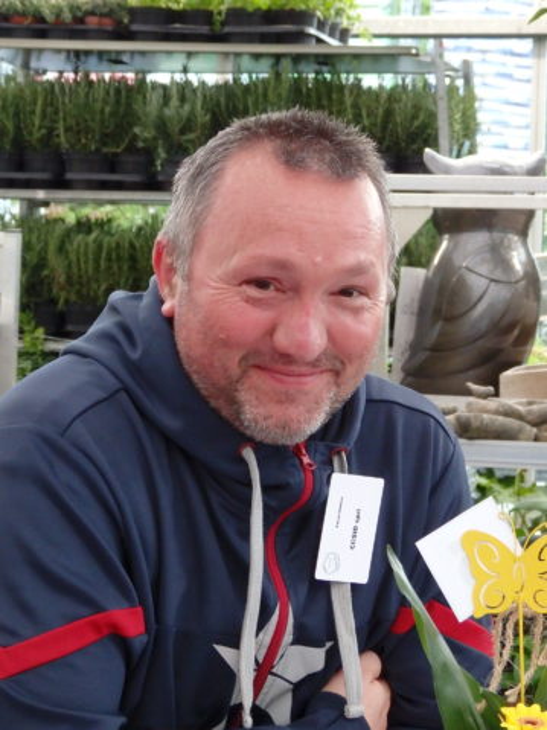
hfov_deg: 14.0
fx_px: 2234
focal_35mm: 106
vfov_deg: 18.6
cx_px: 274
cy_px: 365
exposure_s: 1/25
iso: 1250
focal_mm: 19
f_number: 5
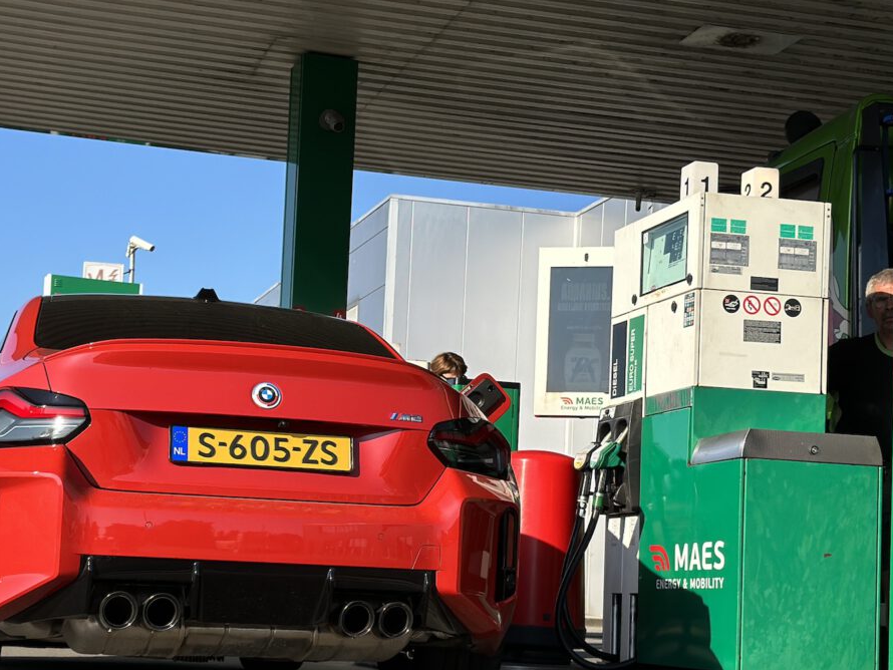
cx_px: 350
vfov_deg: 21.2
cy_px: 478
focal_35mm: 69
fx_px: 1780
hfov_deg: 28.1
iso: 100
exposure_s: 1/3876
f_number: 1.78
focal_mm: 6.86
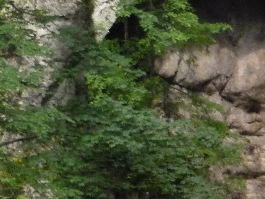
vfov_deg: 2.6
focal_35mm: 577
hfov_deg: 3.4
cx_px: -219
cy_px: -160
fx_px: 4417
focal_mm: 26
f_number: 5.9
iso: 400
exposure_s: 1/125
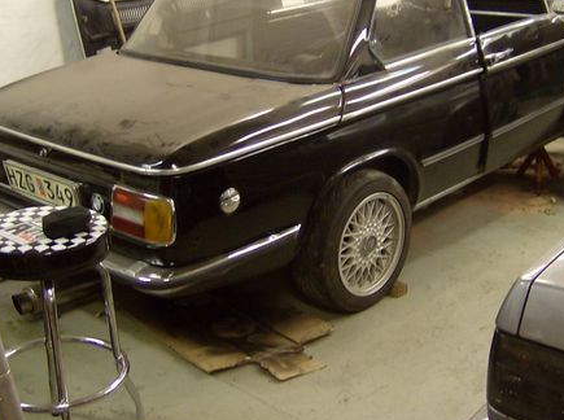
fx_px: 861
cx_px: 301
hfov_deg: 36.2
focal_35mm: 53
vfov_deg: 27.3
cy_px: 163
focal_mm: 6
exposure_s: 1/21.1
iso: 200
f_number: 2.8
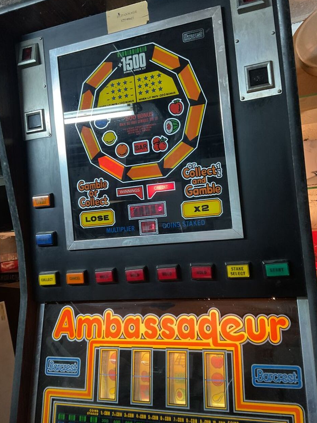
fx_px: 379
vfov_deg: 58.3
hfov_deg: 45.4
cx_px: 166
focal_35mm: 31
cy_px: 200
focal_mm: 3
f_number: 1.8
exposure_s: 1/33
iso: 250
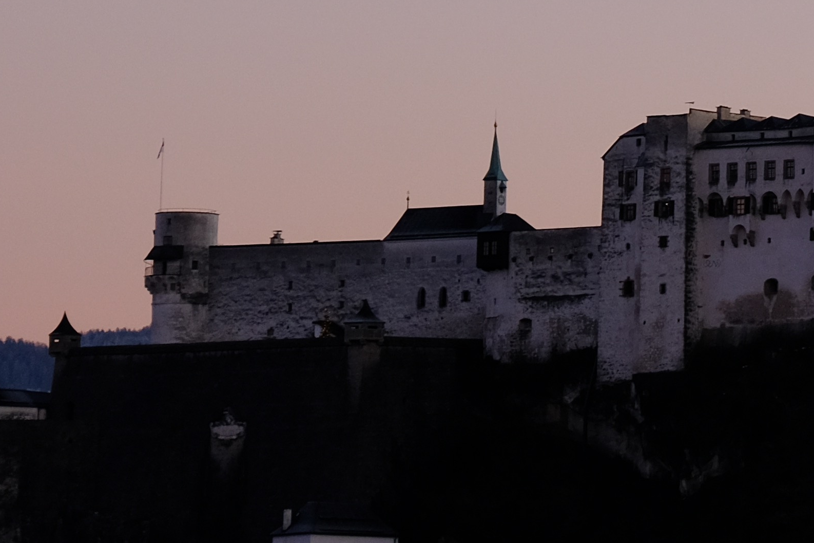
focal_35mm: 299
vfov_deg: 4.6
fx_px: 6760
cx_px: 1448
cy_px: -193
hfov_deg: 6.7
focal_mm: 50.5
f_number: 4
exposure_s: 1/100
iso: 400
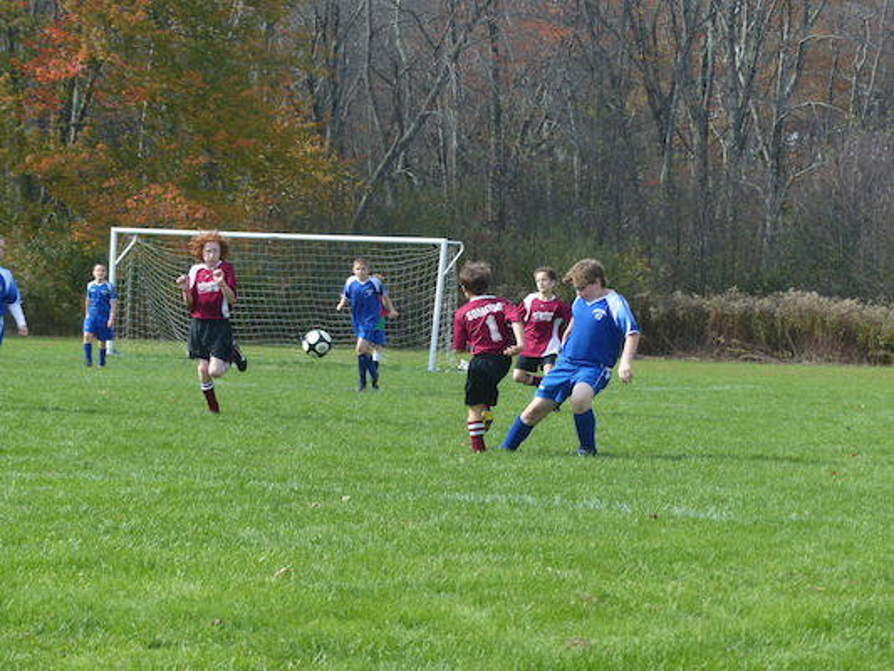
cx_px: 447
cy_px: 336
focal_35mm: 131
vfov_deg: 11.3
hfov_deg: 15.0
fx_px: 3384
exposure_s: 1/500
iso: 200
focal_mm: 23.5
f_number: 2.8
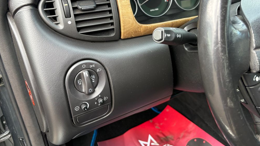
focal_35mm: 29
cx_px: 131
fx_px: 200
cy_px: 52
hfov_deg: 66.1
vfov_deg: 39.9
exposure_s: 1/156
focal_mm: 5.96
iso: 125
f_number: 1.6
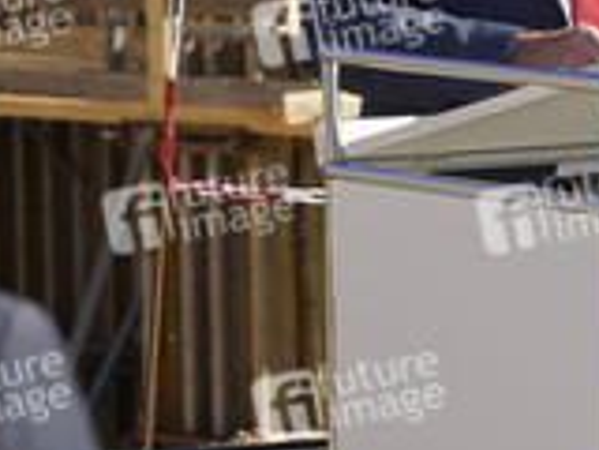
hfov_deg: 7.4
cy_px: -71
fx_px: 4586
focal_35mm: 265
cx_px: 623
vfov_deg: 5.6
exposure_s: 1/200
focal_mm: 98
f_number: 9
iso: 100
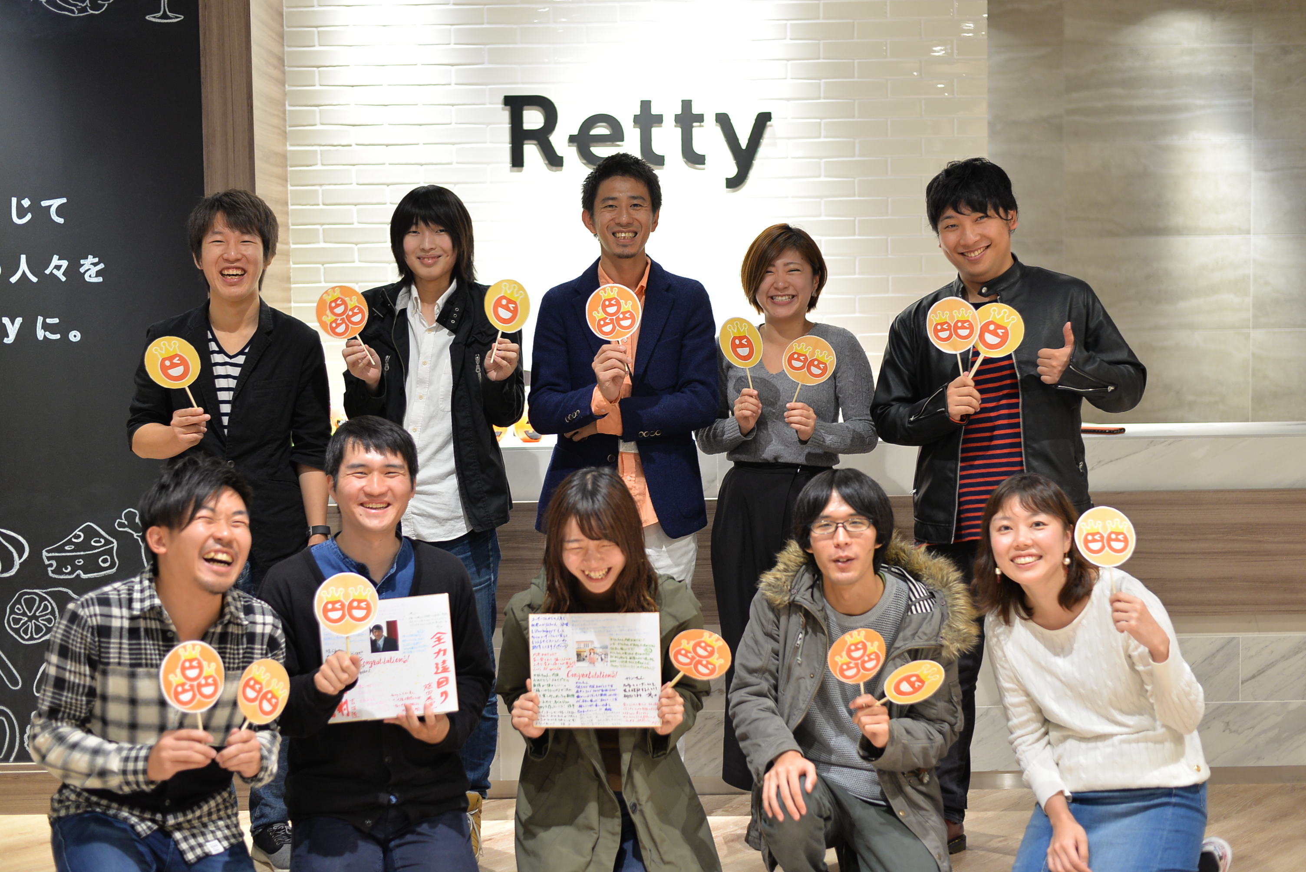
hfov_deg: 39.6
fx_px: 1814
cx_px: 653
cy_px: 436
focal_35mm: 50
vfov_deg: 27.0
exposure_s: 1/100
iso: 800
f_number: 2.2
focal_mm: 50
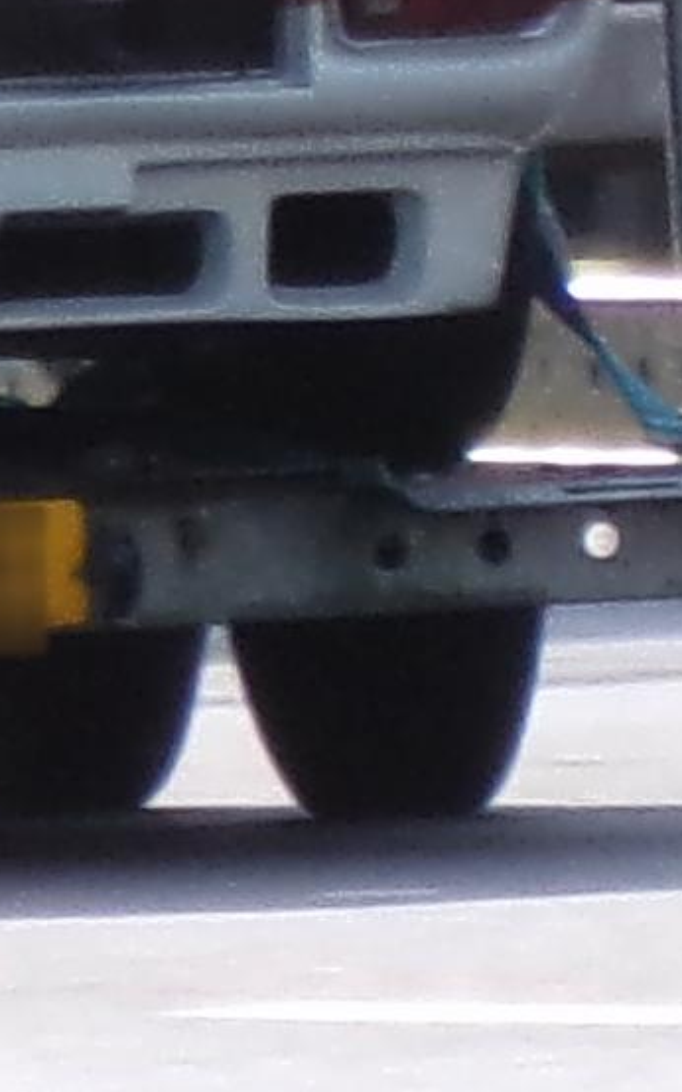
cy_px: -198
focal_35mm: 593
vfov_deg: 3.5
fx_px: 17644
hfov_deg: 2.2
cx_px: -747
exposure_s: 1/400
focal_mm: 31.3
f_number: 4.7
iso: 200
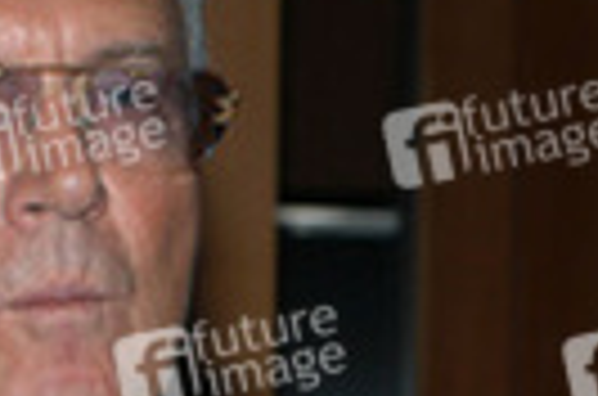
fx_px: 6910
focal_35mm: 417
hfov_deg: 4.9
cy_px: 248
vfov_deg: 3.3
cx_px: -339
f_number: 9
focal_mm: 82
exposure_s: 1/125
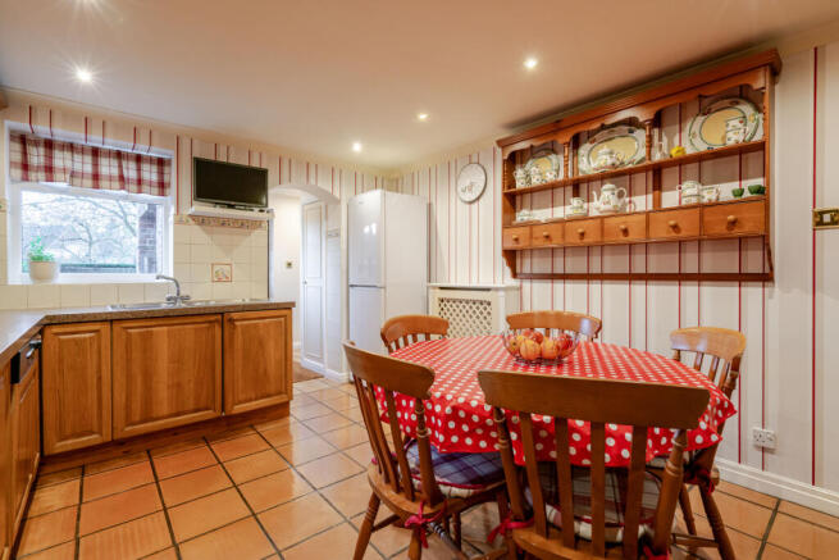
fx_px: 373
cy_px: 280
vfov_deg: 73.8
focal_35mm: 16
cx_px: 420
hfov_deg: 96.7
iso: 250
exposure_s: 1/10
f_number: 8
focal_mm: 16
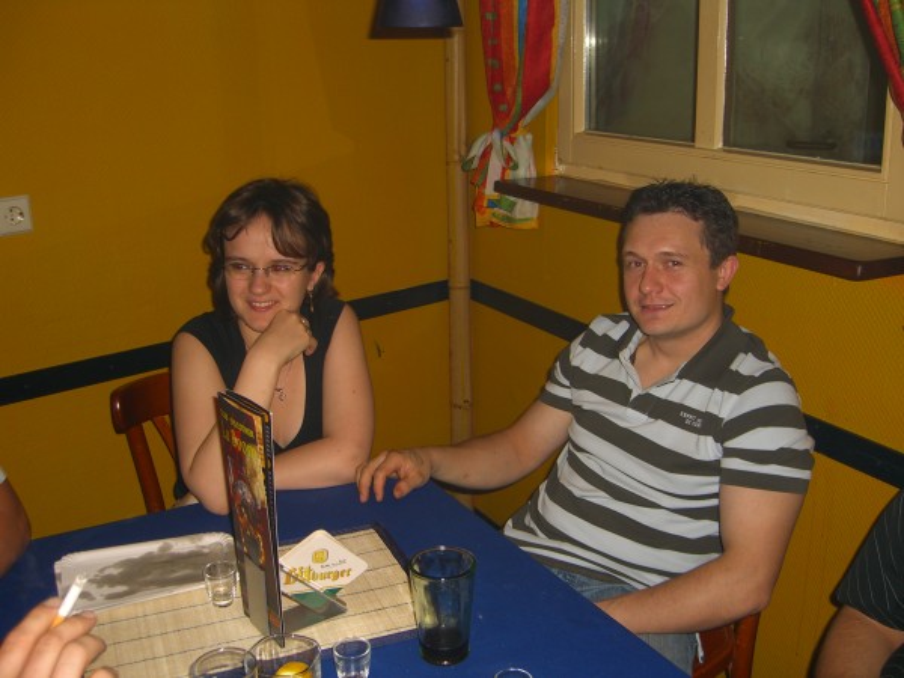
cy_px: 339
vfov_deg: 37.7
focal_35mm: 38
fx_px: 992
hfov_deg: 49.0
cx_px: 452
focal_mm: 7.9
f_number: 2.8
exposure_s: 1/60
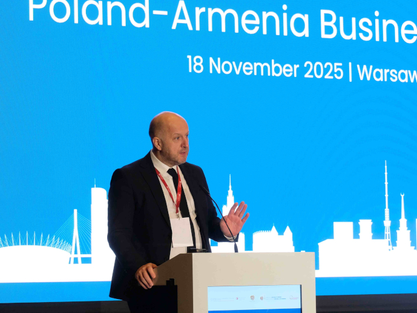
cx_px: 255
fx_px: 1842
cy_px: 131
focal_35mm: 153
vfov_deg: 9.7
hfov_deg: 12.9
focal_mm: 71.1
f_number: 5
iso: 1250
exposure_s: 1/30
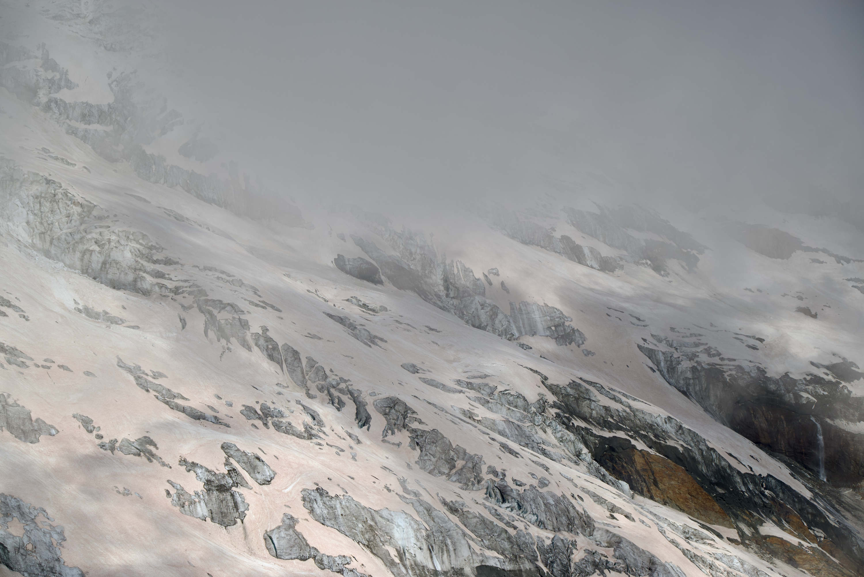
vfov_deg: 18.9
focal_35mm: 72
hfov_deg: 28.1
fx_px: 1728
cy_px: 288
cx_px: 432
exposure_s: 1/4000
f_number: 6.3
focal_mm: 72
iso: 100
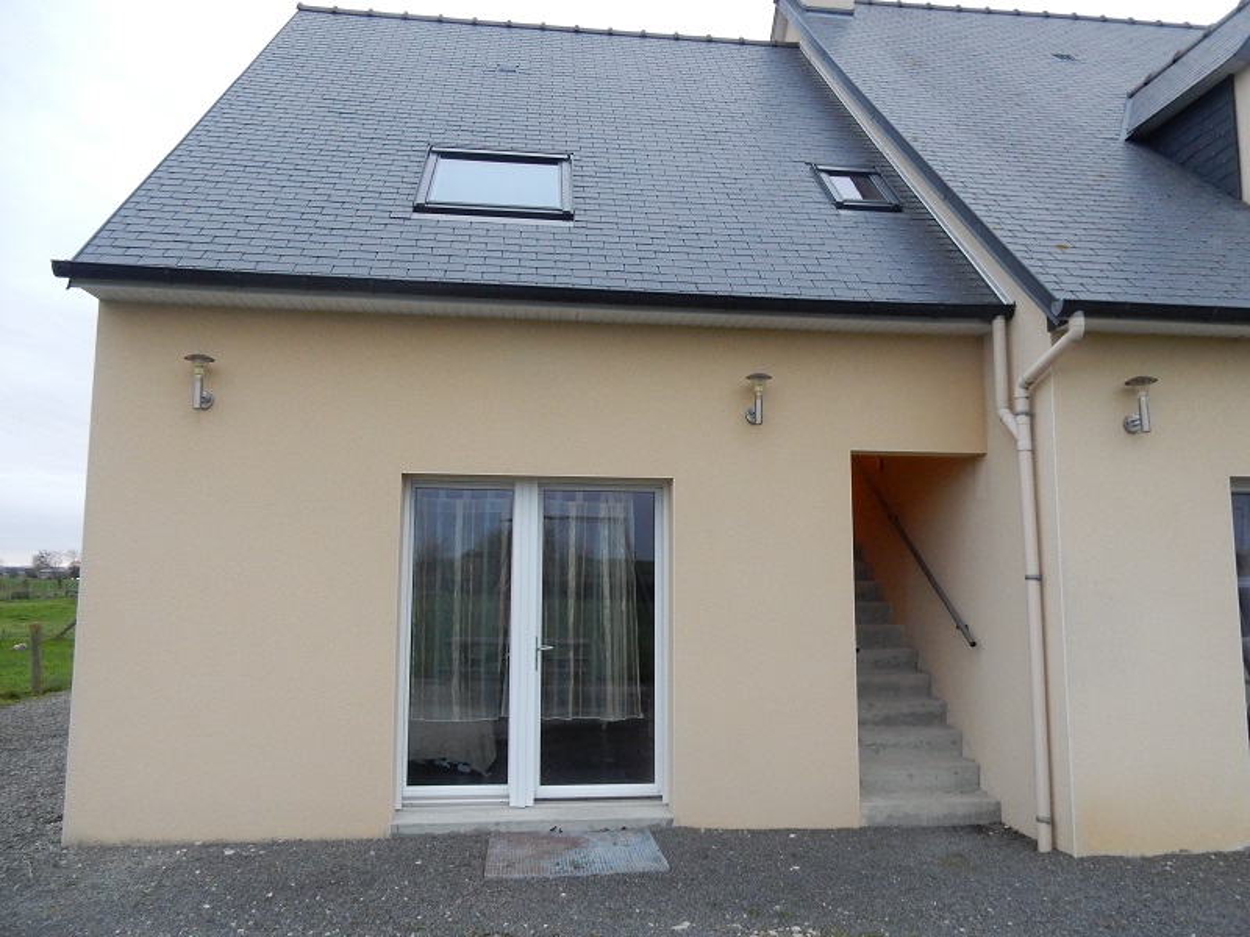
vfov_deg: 54.9
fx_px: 903
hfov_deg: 69.4
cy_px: 468
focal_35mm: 25
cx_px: 625
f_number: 3.7
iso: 400
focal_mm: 4.5
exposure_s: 1/25
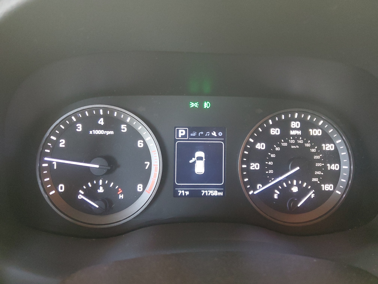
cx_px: 189
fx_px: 284
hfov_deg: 67.3
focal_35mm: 26
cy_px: 142
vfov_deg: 53.1
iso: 287
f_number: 1.5
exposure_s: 1/24
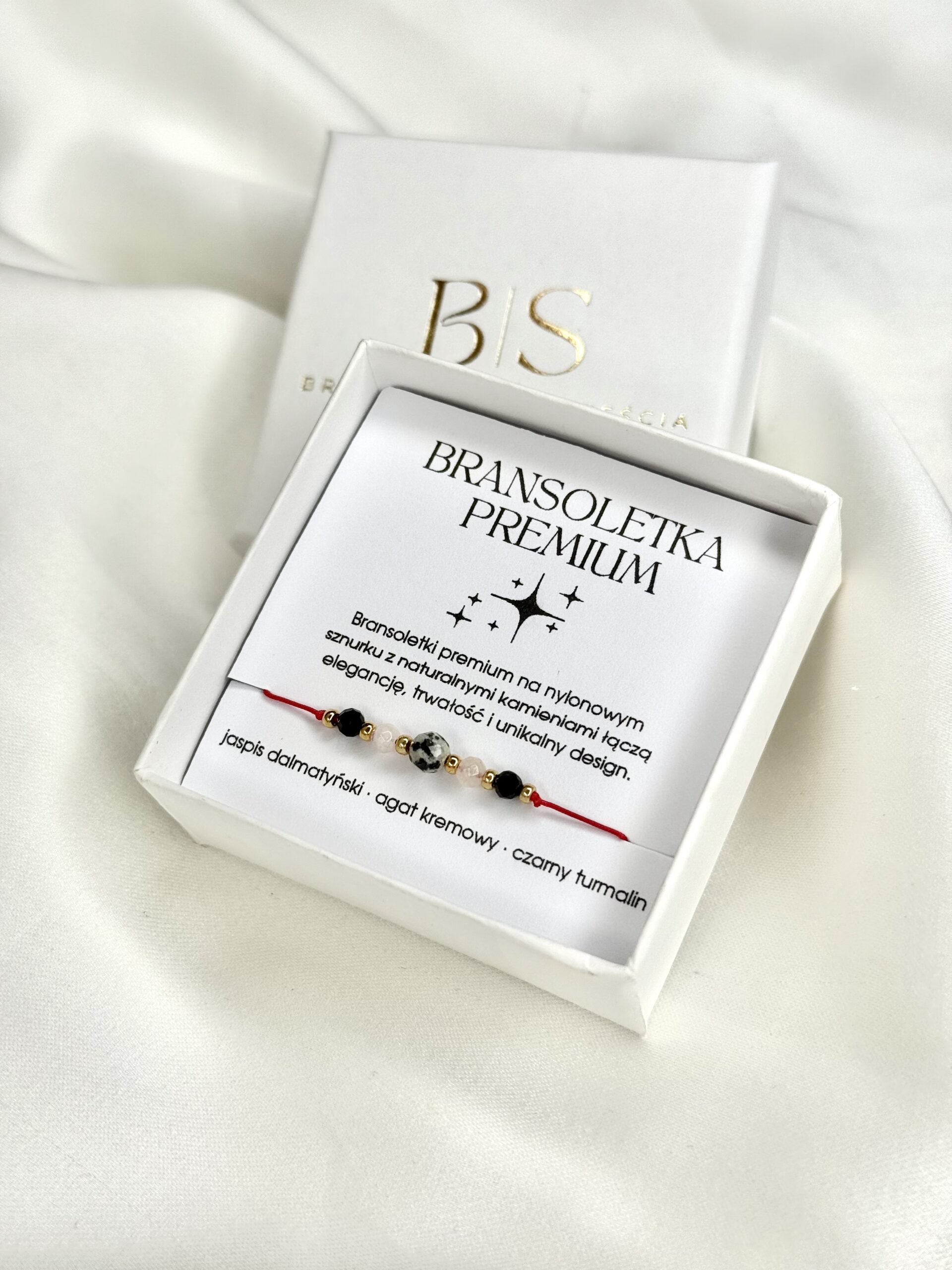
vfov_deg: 39.7
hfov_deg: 30.3
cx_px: 476
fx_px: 1760
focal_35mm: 48
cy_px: 635
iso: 64
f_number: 1.78
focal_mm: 6.76
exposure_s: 1/1167
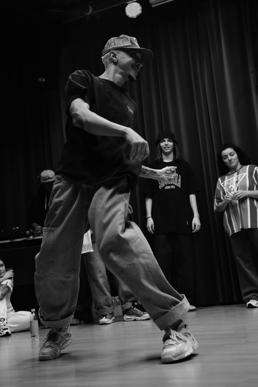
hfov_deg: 27.0
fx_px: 537
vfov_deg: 39.6
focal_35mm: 50
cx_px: 129
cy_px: 194
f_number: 2.2
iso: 3200
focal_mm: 33
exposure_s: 1/1000
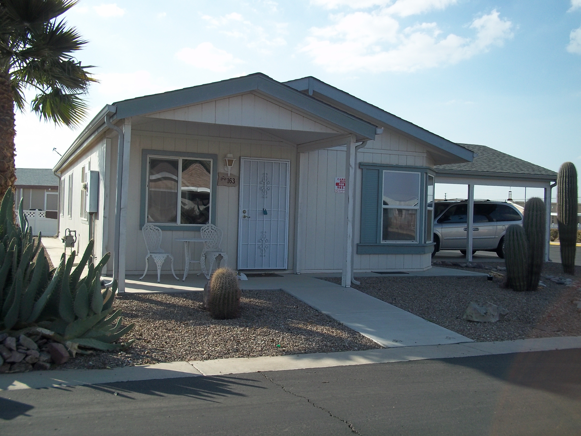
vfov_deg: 39.7
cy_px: 218
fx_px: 604
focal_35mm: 36
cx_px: 290
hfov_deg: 51.4
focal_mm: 6.5
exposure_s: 1/160
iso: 80
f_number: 8
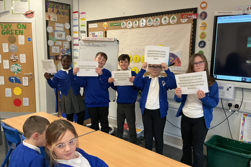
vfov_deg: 42.3
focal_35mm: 31
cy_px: 85
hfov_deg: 60.3
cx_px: 123
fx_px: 216
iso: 100
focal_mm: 3
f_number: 1.8
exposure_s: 1/60
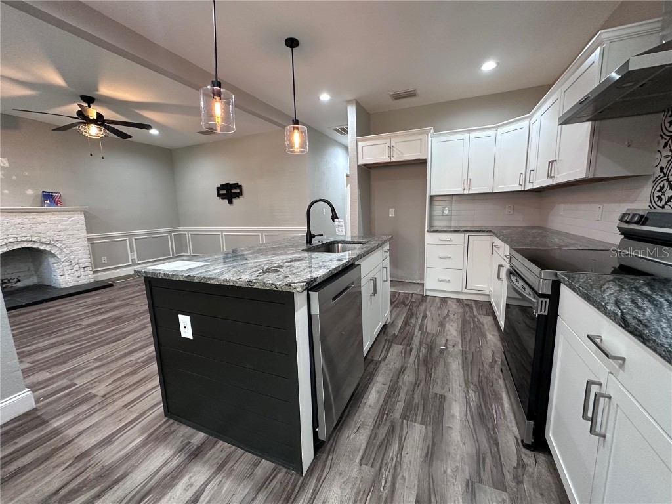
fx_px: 272
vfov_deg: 85.7
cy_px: 252
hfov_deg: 102.1
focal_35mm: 14
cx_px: 336
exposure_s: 1/60
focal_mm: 2.22
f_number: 2.2
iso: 250
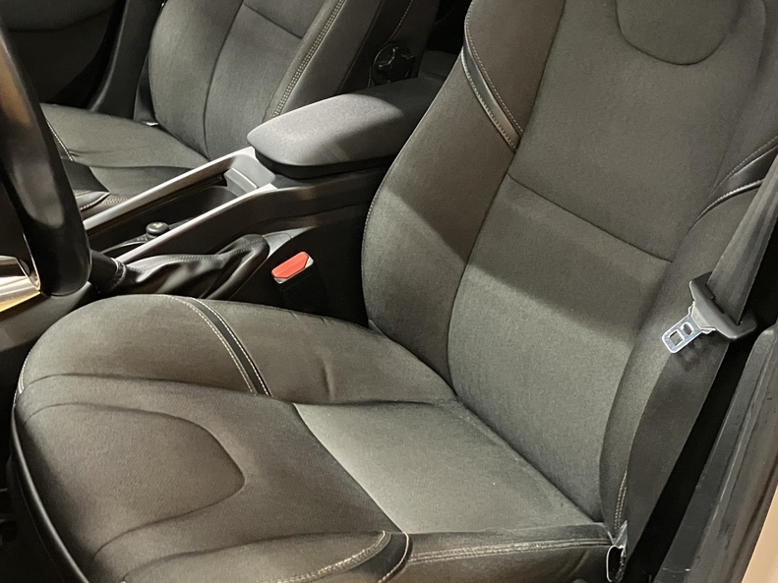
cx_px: 343
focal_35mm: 51
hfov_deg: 37.4
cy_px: 167
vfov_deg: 28.3
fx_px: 1146
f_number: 1.8
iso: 640
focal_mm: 3.99
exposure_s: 1/30
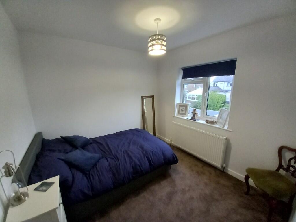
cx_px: 148
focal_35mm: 13
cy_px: 111
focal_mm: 1.13
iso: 250
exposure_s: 1/25
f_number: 2.2
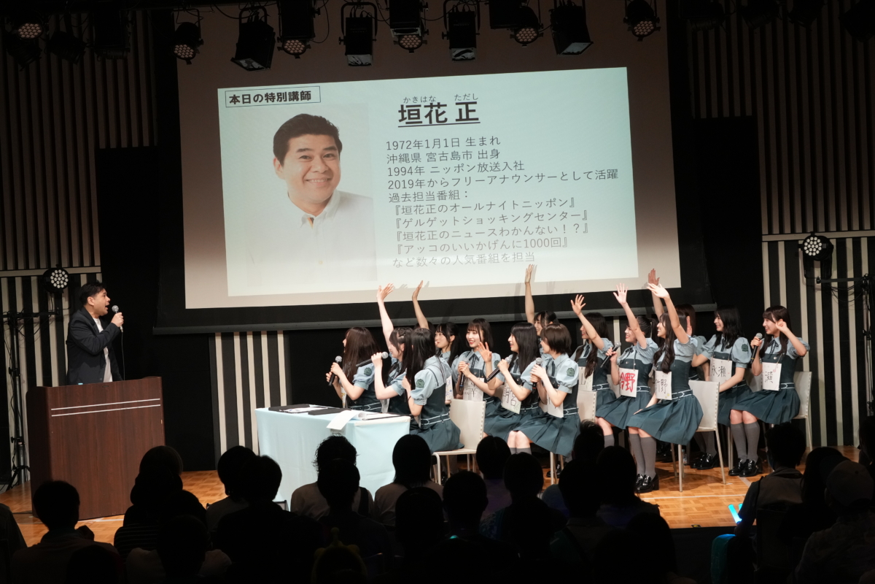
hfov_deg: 33.9
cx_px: 438
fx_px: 1434
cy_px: 292
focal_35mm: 59
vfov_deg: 23.0
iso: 3200
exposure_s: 1/250
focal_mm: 59
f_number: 6.3
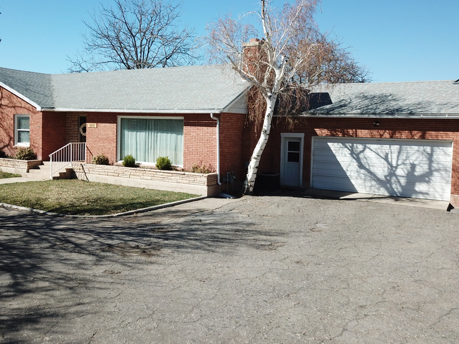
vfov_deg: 40.6
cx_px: 197
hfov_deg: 52.4
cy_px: 149
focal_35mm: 35
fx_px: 464
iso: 100
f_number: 2.2
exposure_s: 1/1188
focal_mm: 4.73
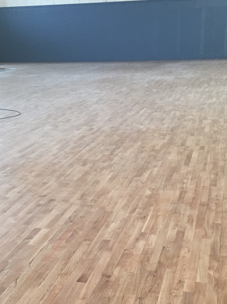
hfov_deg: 30.2
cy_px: 237
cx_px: 99
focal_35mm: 48
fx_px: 420
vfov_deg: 38.4
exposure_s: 1/30
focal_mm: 4.15
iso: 50
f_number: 2.2
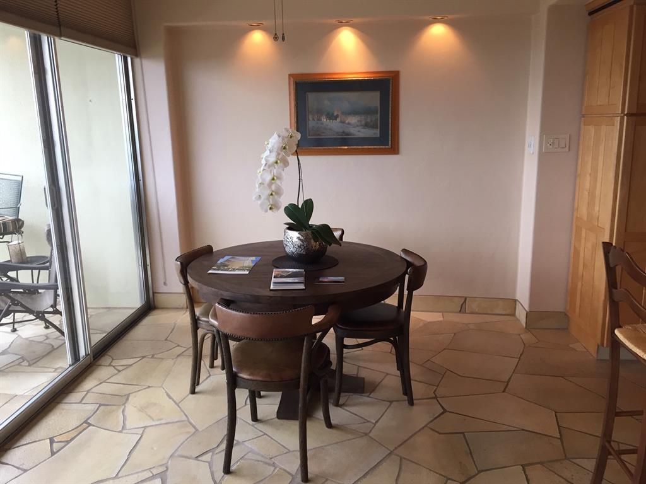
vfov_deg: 48.2
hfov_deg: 61.7
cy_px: 242
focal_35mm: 29
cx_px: 323
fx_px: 541
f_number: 2.2
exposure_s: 1/30
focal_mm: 4.15
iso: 32
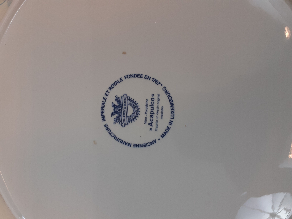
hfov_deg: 65.3
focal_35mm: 27
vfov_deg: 51.4
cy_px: 110
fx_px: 228
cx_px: 146
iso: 64
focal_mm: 3.6
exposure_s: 1/50
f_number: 1.9
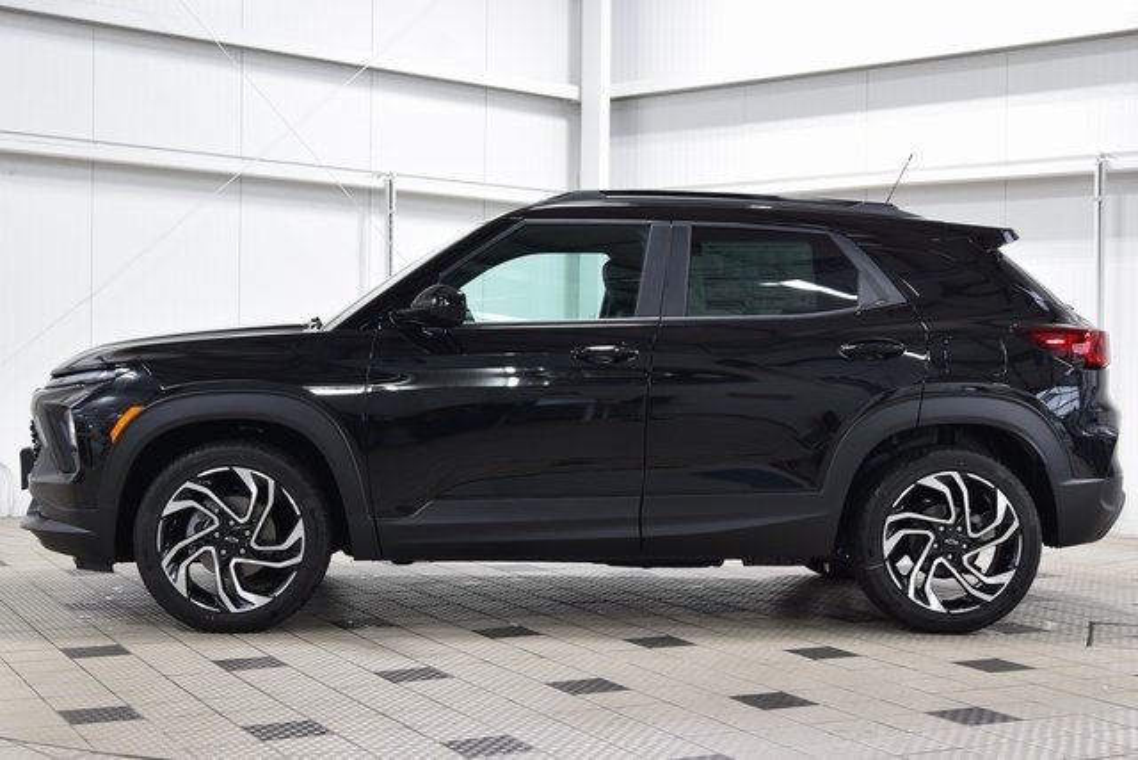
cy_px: 380
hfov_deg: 36.9
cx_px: 569
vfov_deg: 25.1
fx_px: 1707
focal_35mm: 54
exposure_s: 1/15
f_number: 6.3
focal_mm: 36
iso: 720
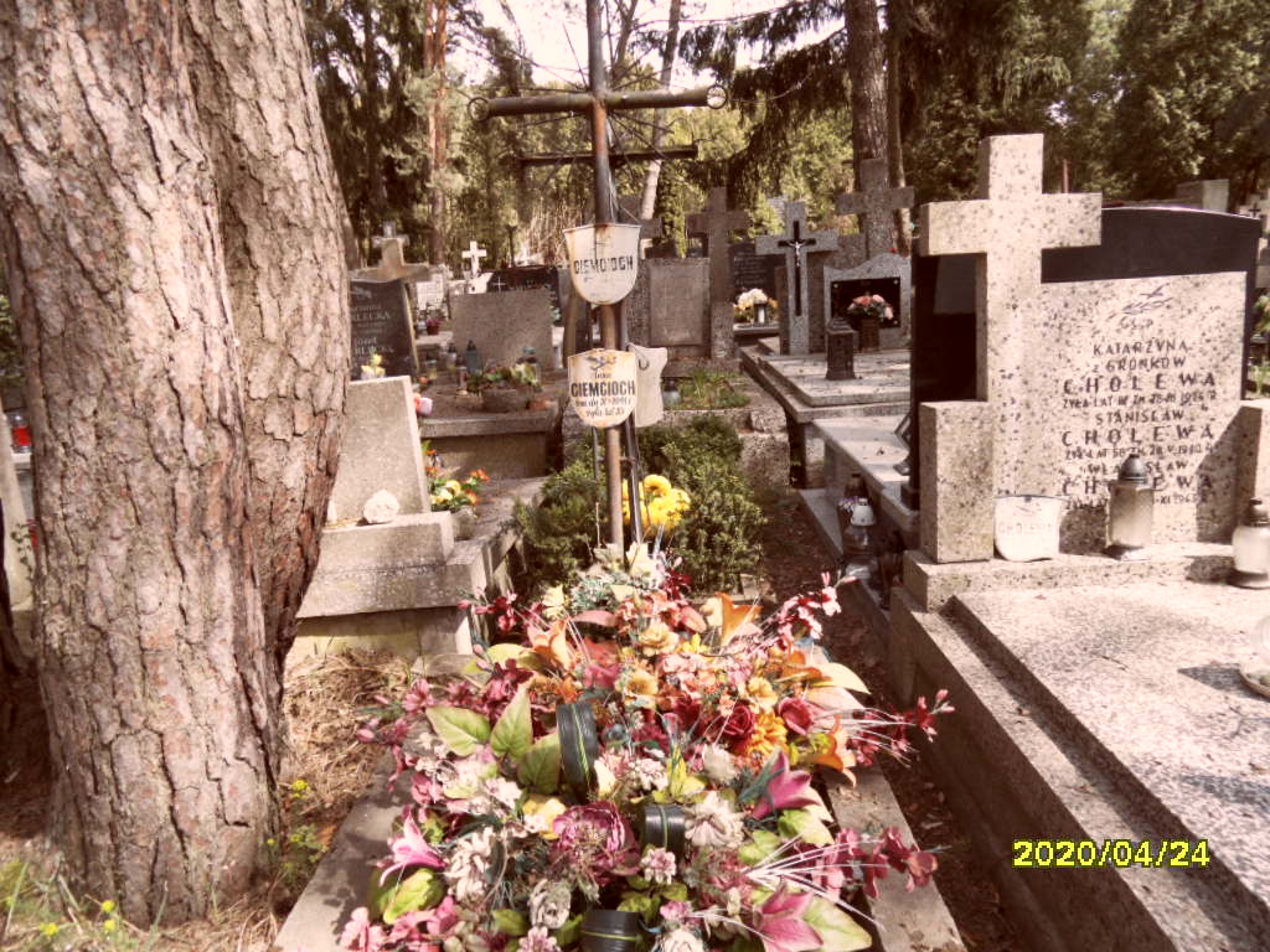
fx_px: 881
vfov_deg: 56.8
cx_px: 635
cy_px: 476
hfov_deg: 71.6
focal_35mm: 24
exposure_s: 1/180
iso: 80
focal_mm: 3.9
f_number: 3.2
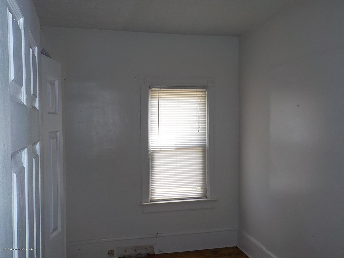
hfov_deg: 60.0
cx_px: 172
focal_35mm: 30
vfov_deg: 46.8
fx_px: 298
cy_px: 129
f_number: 3.3
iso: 125
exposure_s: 1/80
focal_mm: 4.1
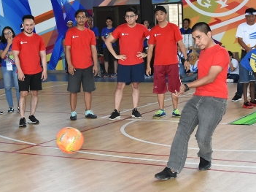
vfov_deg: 18.4
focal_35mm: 80
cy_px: 81
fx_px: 591
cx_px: 106
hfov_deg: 24.4
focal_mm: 38
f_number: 6.3
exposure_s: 1/250
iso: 1600
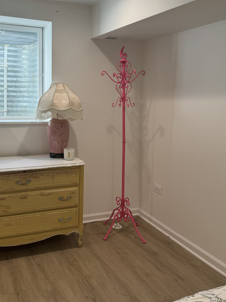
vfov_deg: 52.1
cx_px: 78
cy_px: 115
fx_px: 305
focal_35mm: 35
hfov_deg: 40.2
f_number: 1.78
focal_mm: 6.76
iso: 64
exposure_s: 1/113
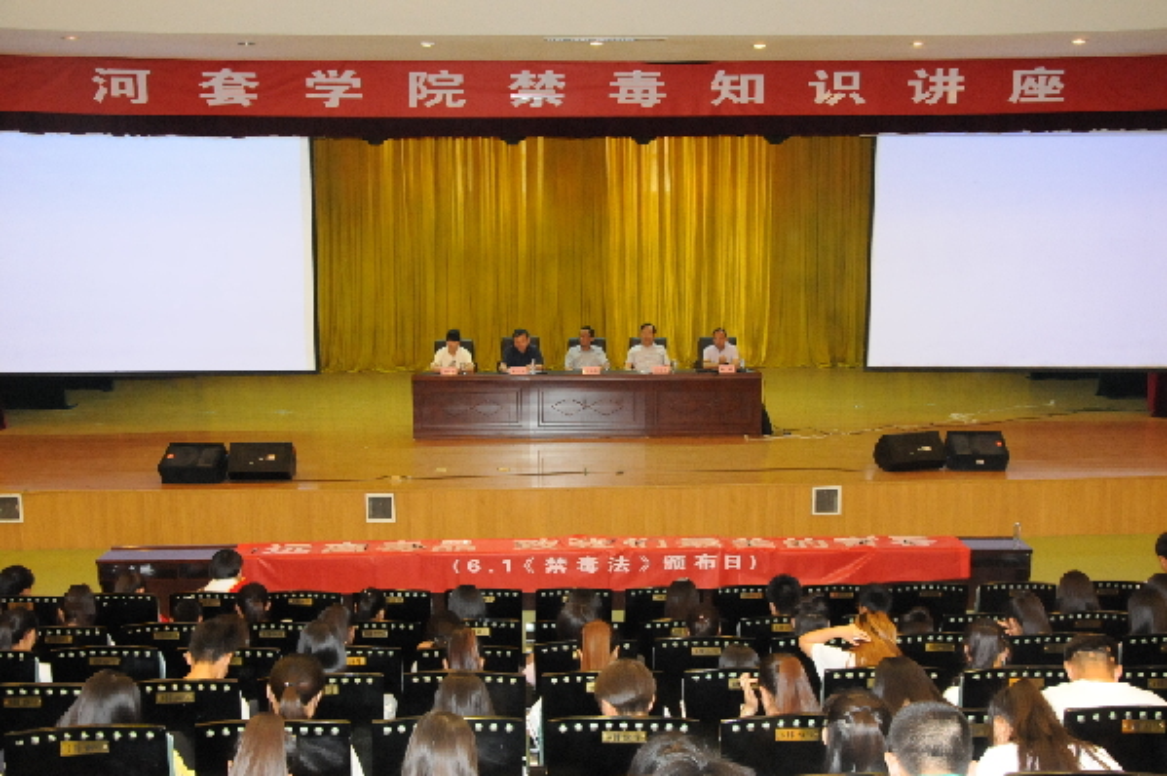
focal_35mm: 45
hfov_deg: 43.6
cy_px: 388
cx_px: 584
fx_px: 1457
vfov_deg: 29.8
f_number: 7.1
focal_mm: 30
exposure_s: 1/60
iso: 3200
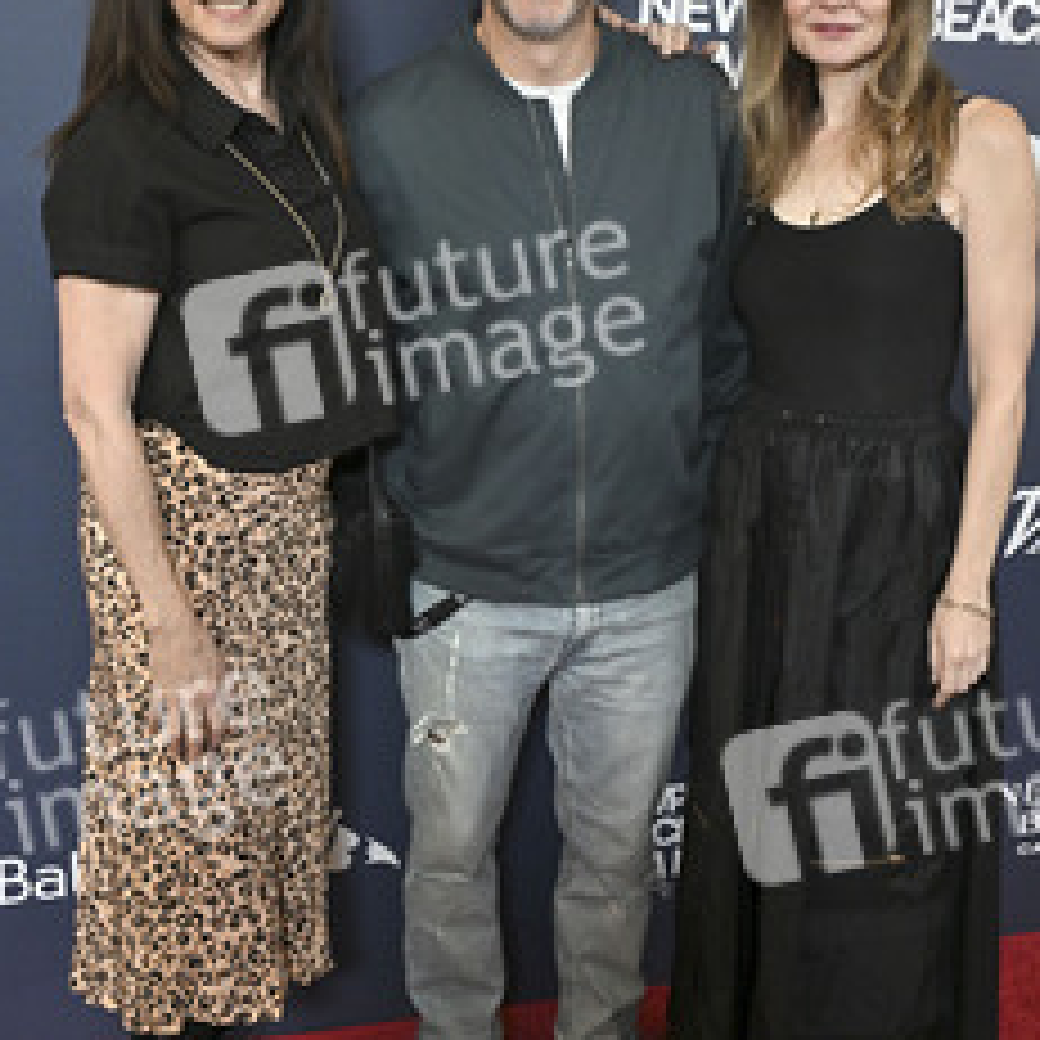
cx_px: 545
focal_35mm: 53
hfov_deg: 32.2
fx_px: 1802
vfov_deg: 32.2
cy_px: 554
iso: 2500
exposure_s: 1/320
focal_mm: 36
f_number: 5.6
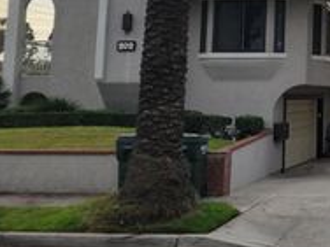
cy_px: 6
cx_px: 423
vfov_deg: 20.7
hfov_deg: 24.7
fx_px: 658
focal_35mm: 69
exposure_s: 1/2378
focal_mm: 5.4
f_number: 1.8
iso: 40
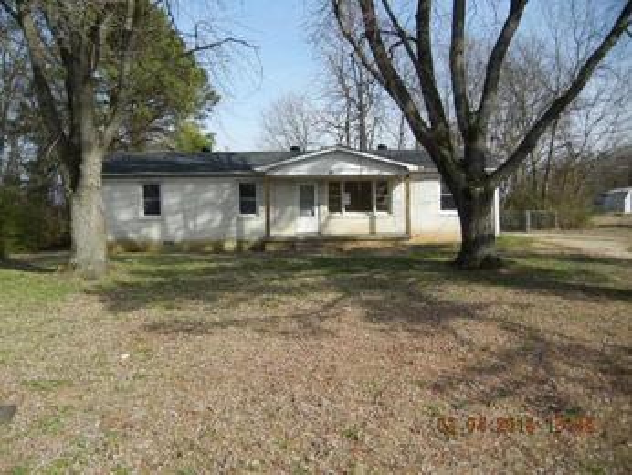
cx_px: 316
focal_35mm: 30
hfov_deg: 59.9
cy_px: 238
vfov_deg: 46.8
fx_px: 548
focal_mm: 5.4
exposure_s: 1/304
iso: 160
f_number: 7
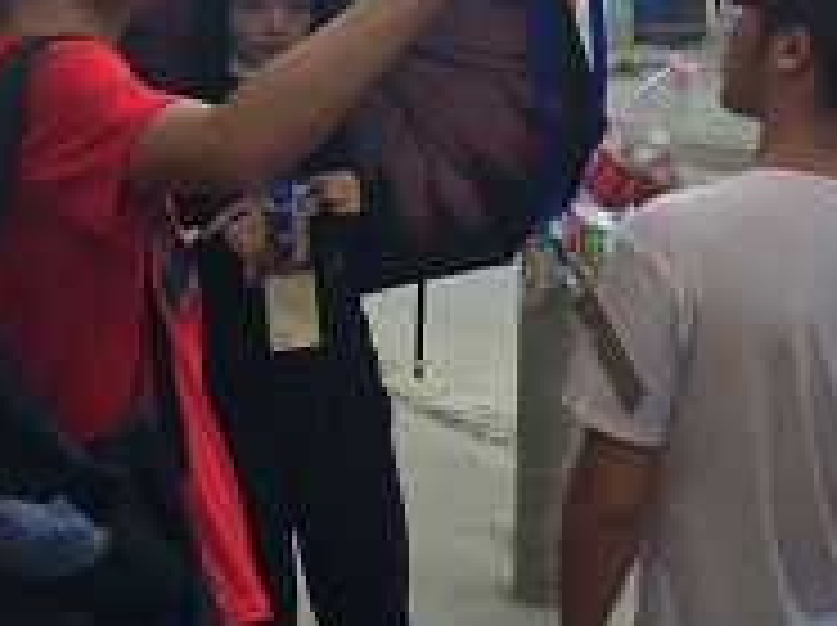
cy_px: 88
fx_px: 1884
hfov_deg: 24.2
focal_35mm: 78
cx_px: 788
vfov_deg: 18.6
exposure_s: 1/760
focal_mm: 4.15
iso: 32
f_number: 2.2
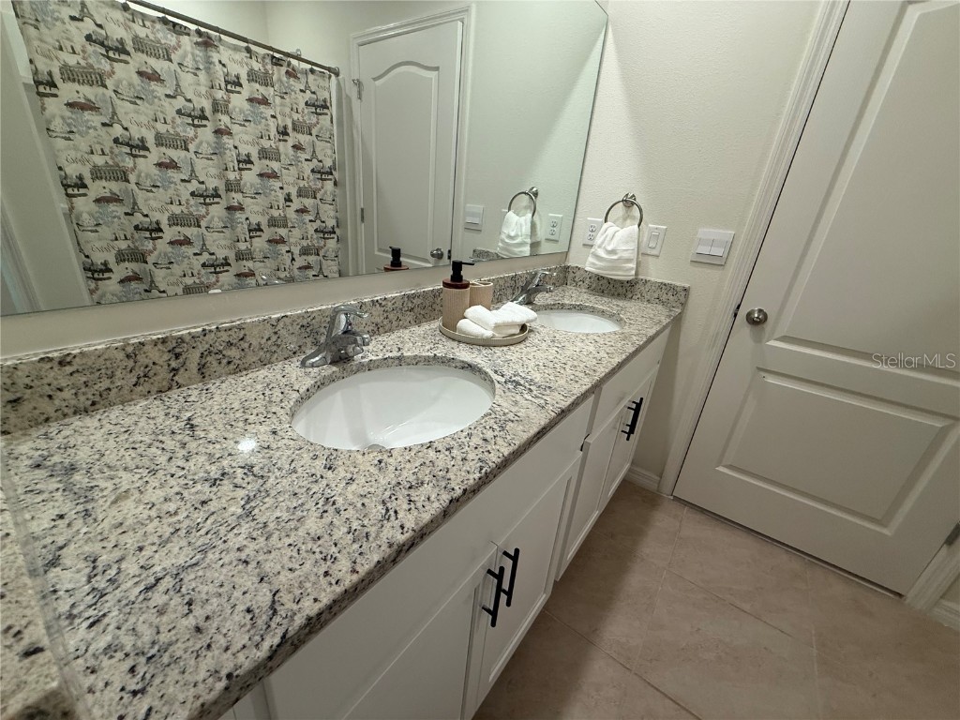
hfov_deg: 102.1
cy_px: 360
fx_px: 388
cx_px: 480
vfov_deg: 85.7
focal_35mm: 14
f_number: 2.2
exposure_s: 1/120
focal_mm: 2.22
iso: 200
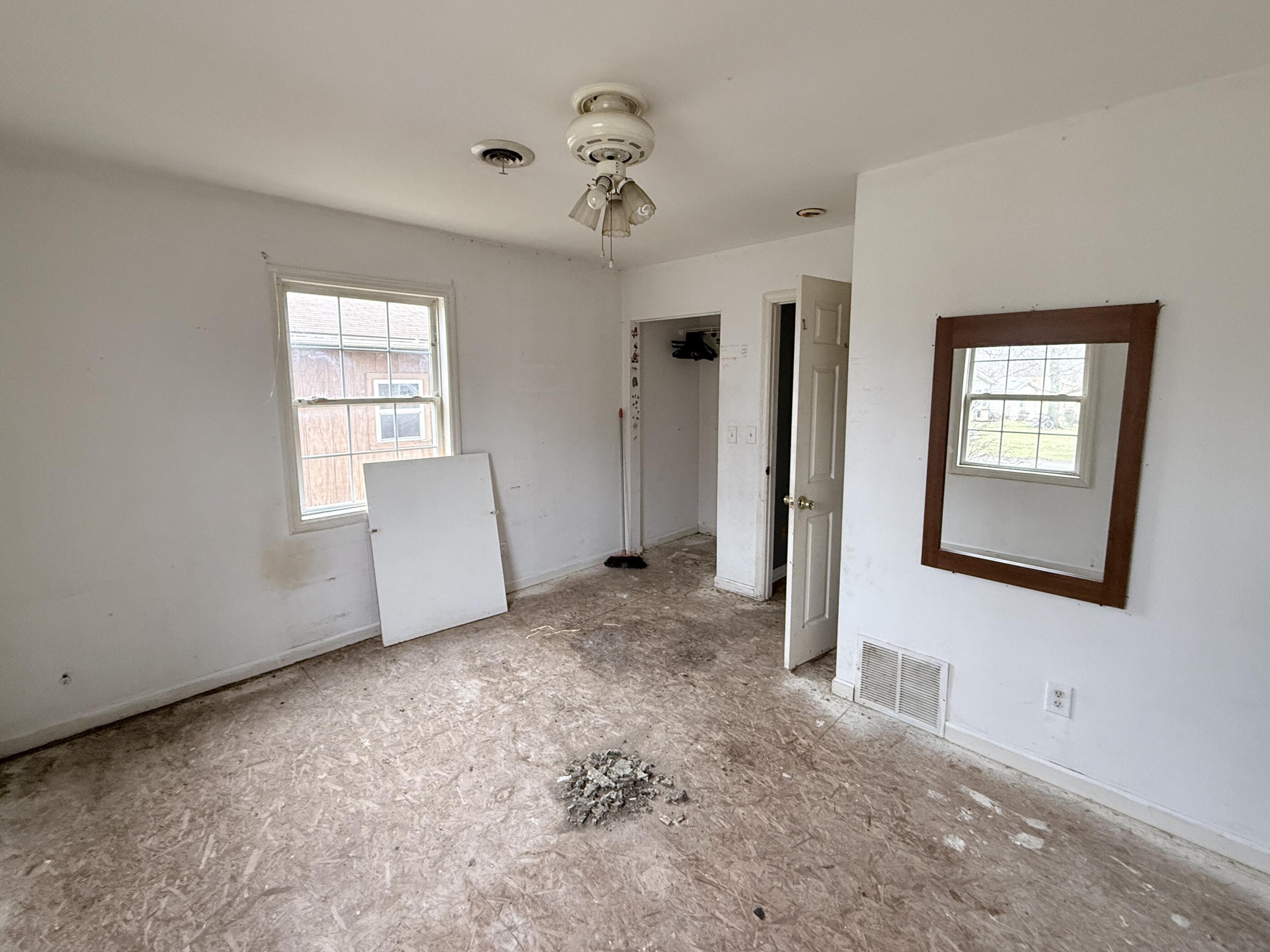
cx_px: 653
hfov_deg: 98.1
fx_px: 550
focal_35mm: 15
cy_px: 449
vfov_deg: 81.7
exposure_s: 1/60
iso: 320
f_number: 2.2
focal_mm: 2.22
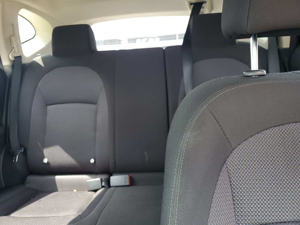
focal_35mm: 26
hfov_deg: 67.3
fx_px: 225
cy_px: 112
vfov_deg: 53.1
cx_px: 150
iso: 63
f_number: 1.5
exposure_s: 1/60.2
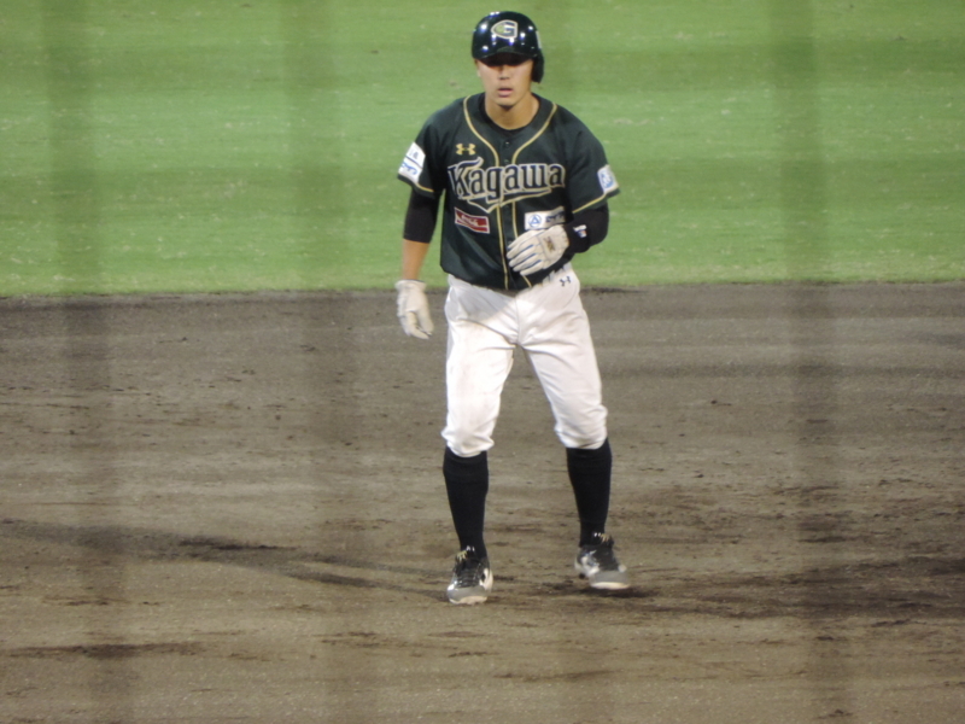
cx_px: 482
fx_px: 22302
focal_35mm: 800
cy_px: 362
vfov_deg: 1.9
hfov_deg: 2.5
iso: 800
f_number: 5.2
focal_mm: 142.6
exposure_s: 1/50
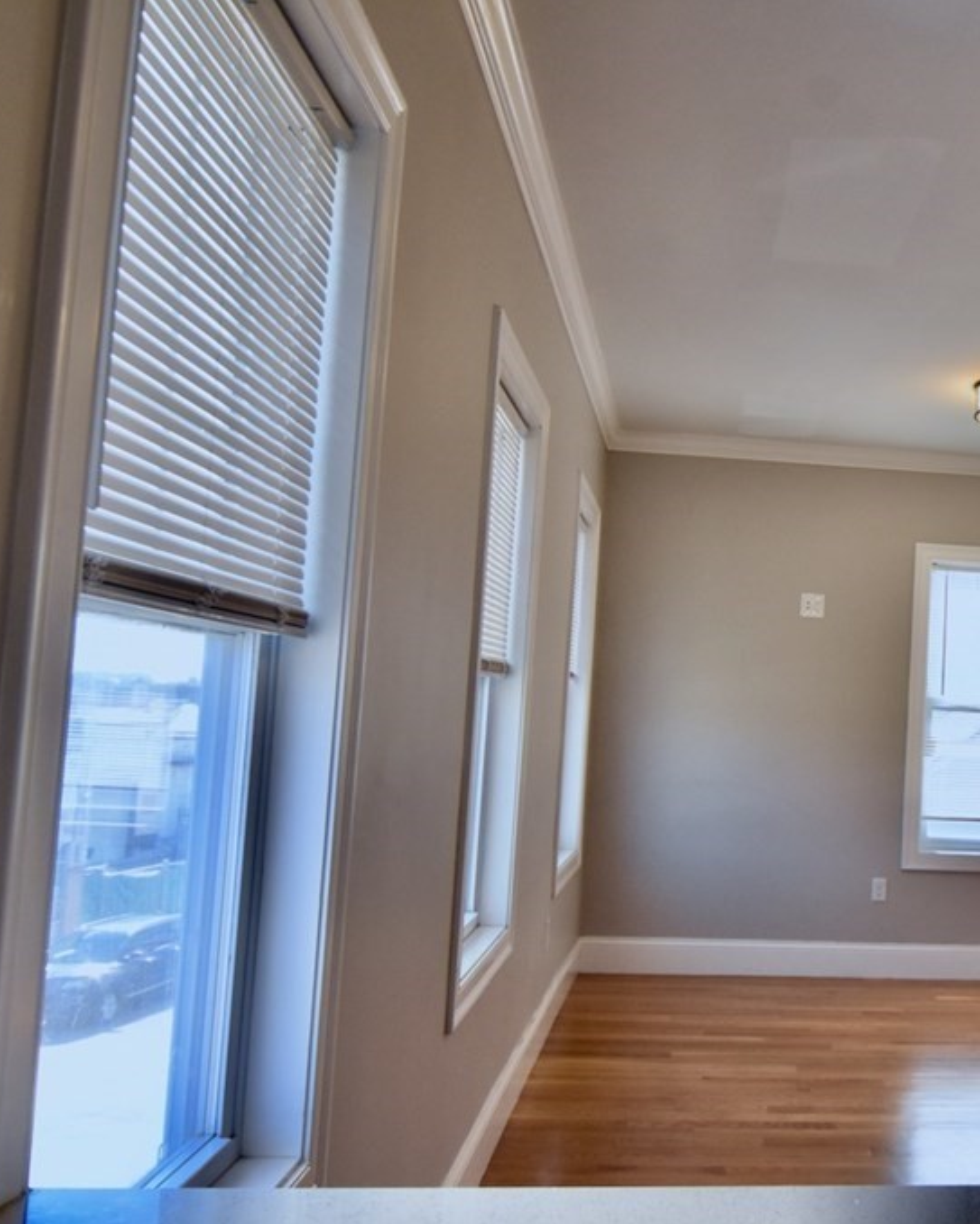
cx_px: 868
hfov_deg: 40.4
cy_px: 615
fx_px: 1232
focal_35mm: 34
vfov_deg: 52.8
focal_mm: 16
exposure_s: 1/200
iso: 800
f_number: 7.1
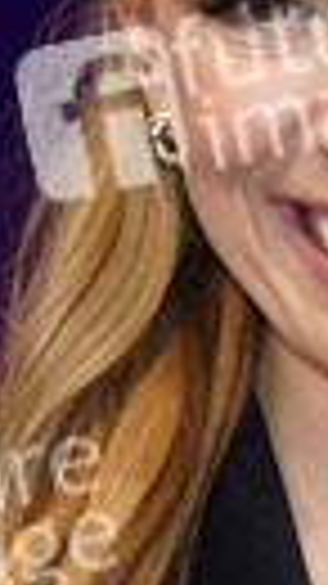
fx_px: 4443
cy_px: 320
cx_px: 377
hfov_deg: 4.2
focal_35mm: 287
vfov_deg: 7.5
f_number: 5.6
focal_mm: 89
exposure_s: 1/160
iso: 2000
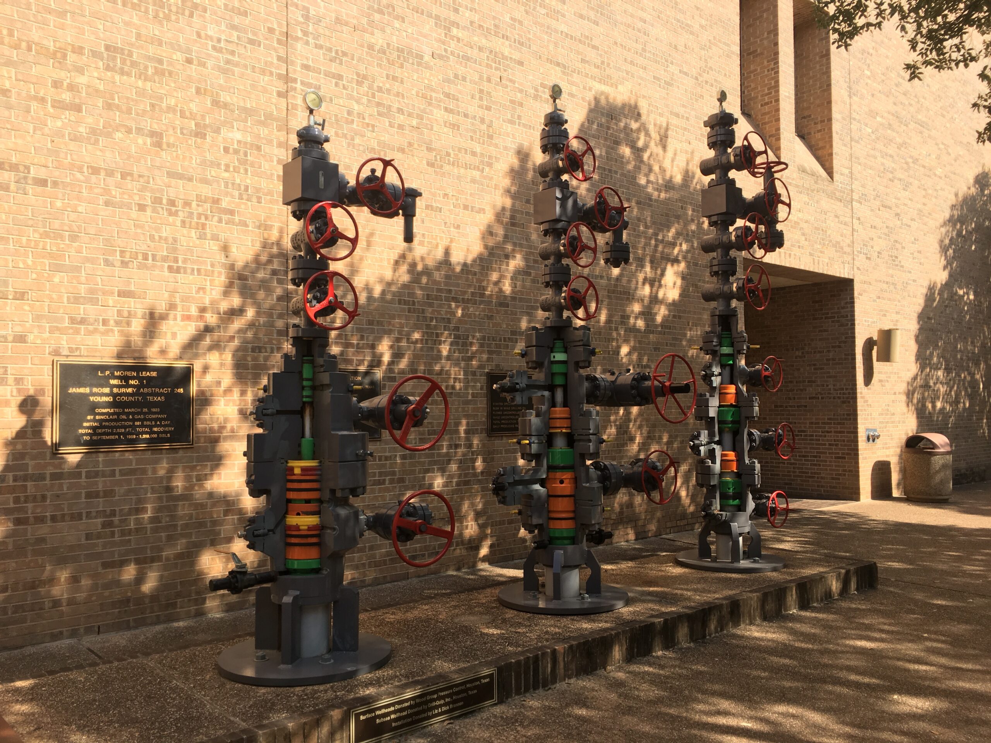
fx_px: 830
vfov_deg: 48.2
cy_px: 372
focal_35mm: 29
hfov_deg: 61.7
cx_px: 496
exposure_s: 1/596
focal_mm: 4.15
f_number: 2.2
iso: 25
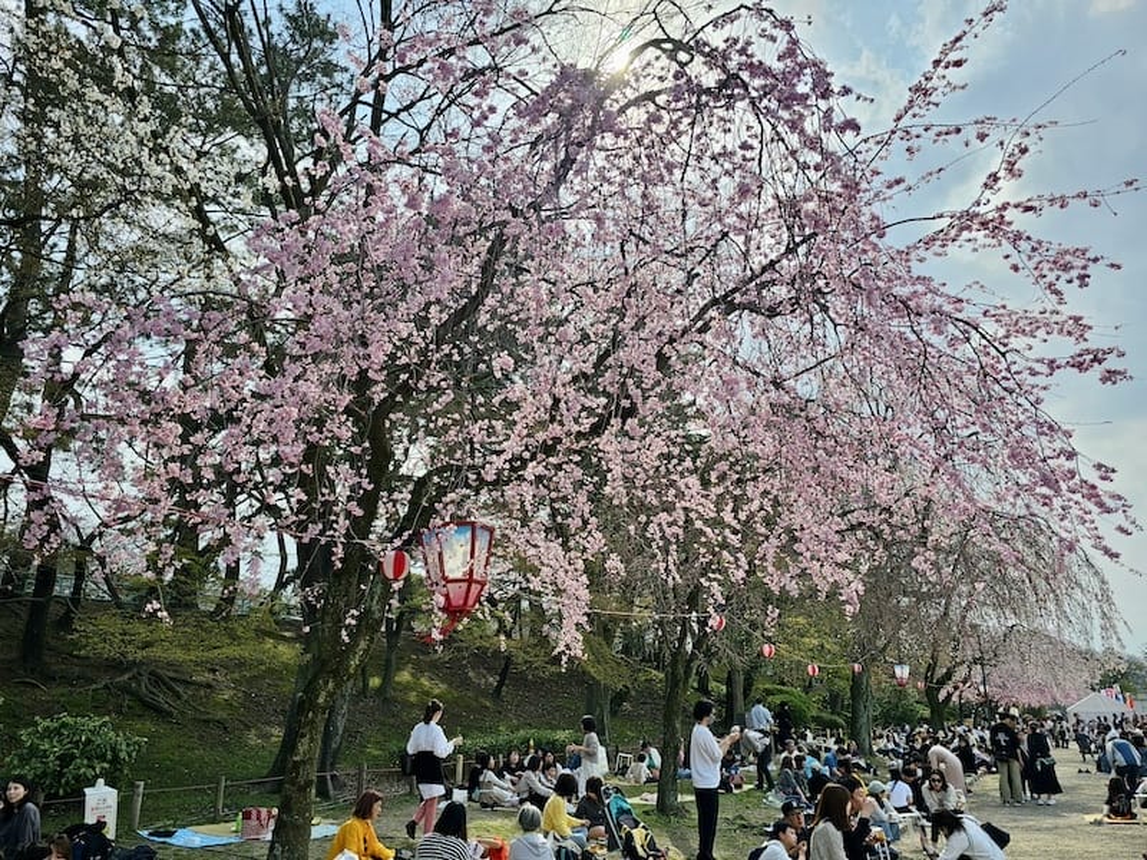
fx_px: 762
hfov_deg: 73.9
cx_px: 574
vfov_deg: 58.9
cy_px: 430
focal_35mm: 23
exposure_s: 1/1027
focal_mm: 6.3
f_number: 1.7
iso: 10
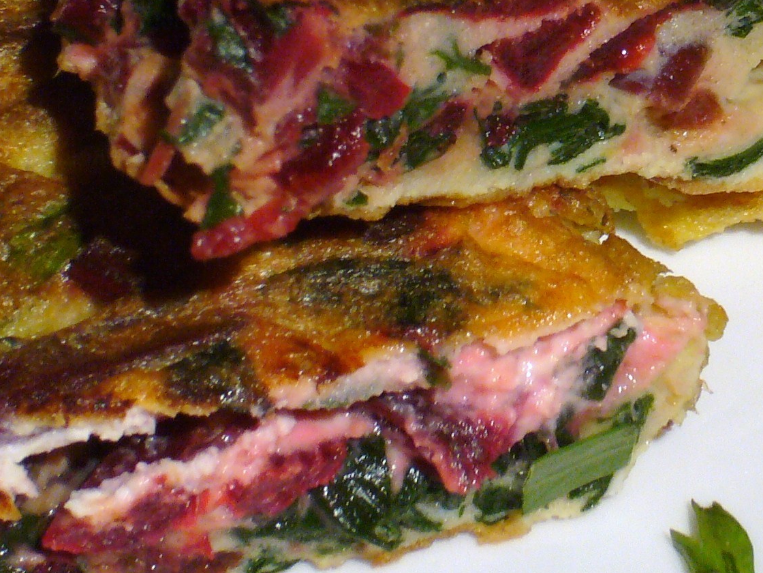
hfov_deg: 7.6
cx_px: 608
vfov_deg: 5.7
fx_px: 5709
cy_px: 96
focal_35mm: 259
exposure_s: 1/15
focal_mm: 17
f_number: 4.9
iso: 160
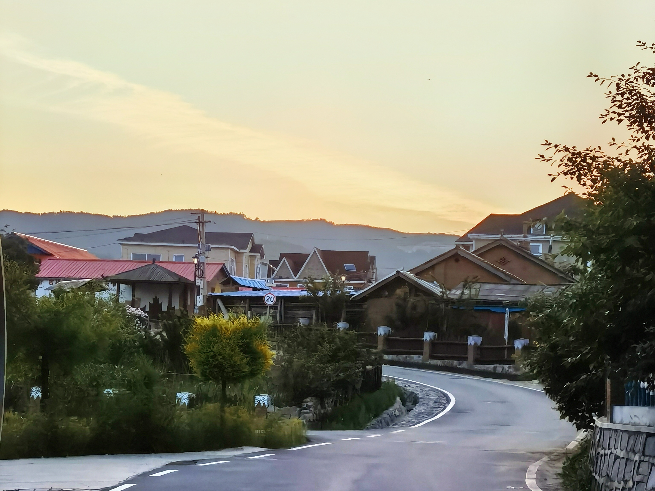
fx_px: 1798
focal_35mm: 95
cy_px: 311
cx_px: 328
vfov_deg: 15.5
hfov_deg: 20.7
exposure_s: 1/509
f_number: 1.9
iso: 50
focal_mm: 6.67
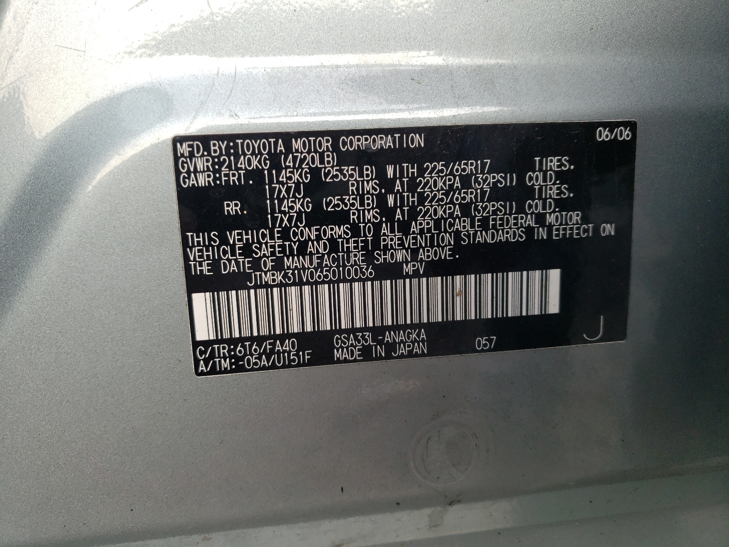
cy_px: 274
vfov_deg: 53.1
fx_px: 548
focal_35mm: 26
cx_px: 364
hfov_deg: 67.3
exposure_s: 1/204
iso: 50
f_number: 1.5
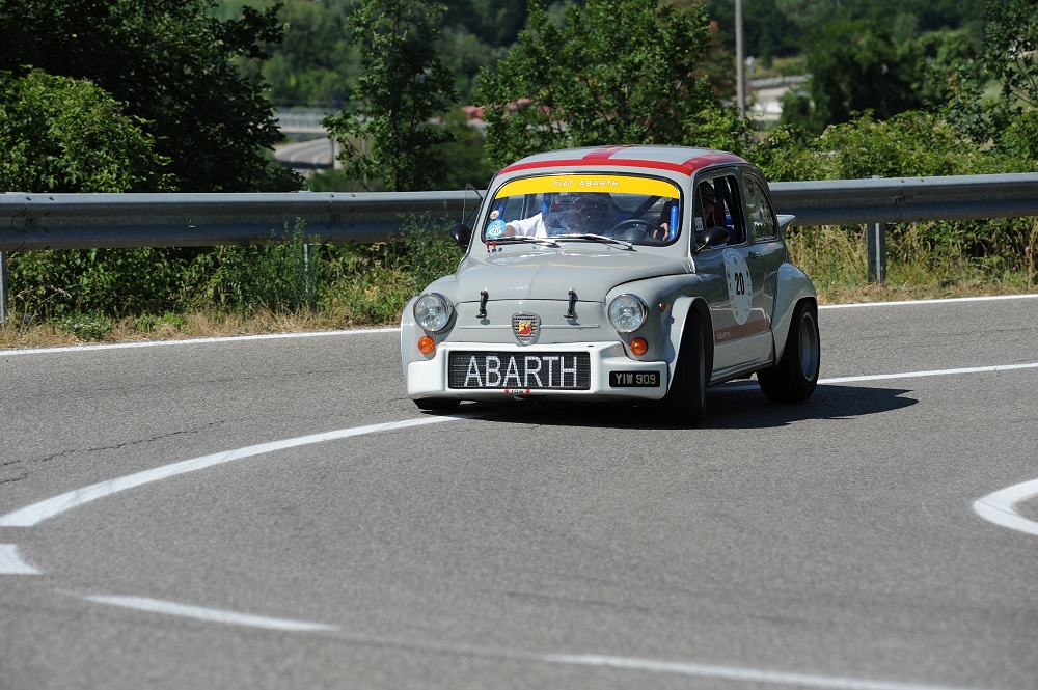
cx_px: 519
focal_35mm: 170
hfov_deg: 12.1
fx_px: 4898
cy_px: 345
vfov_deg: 8.1
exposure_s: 1/640
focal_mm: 170
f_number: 7.1
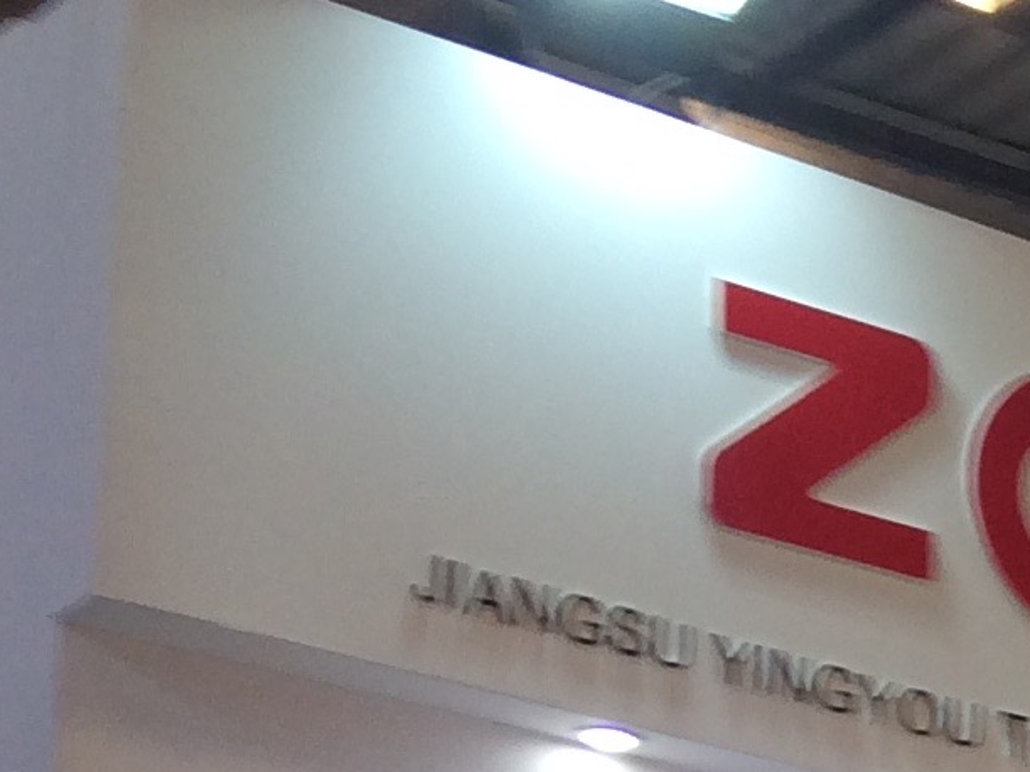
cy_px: 1901
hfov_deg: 11.0
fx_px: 4611
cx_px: 2362
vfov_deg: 8.6
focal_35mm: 155
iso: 40
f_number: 2.2
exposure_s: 1/60
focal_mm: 4.15
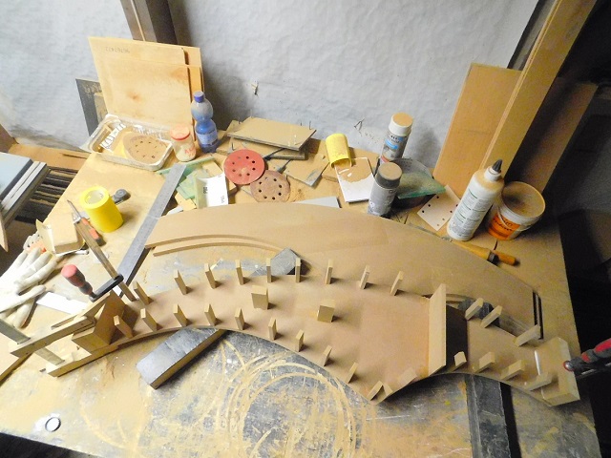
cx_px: 306
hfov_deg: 73.9
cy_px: 229
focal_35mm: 23
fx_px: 406
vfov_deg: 58.9
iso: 1600
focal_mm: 4
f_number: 3
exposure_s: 1/60
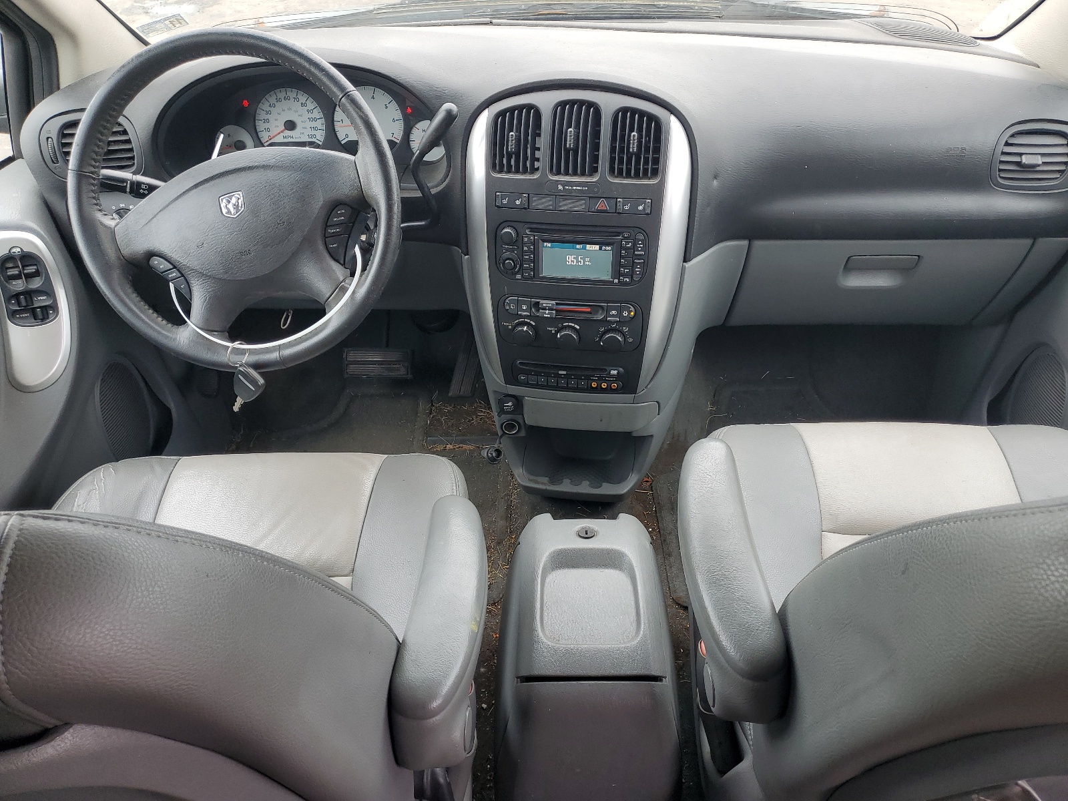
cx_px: 534
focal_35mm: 26
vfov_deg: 53.1
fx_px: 802
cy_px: 400
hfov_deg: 67.3
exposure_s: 1/120
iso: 53
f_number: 1.5
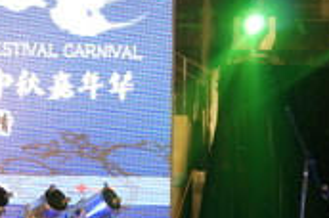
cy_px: 201
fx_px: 1432
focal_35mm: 157
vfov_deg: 8.7
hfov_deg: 13.0
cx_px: 42
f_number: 4.5
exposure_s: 1/60
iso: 320
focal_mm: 30
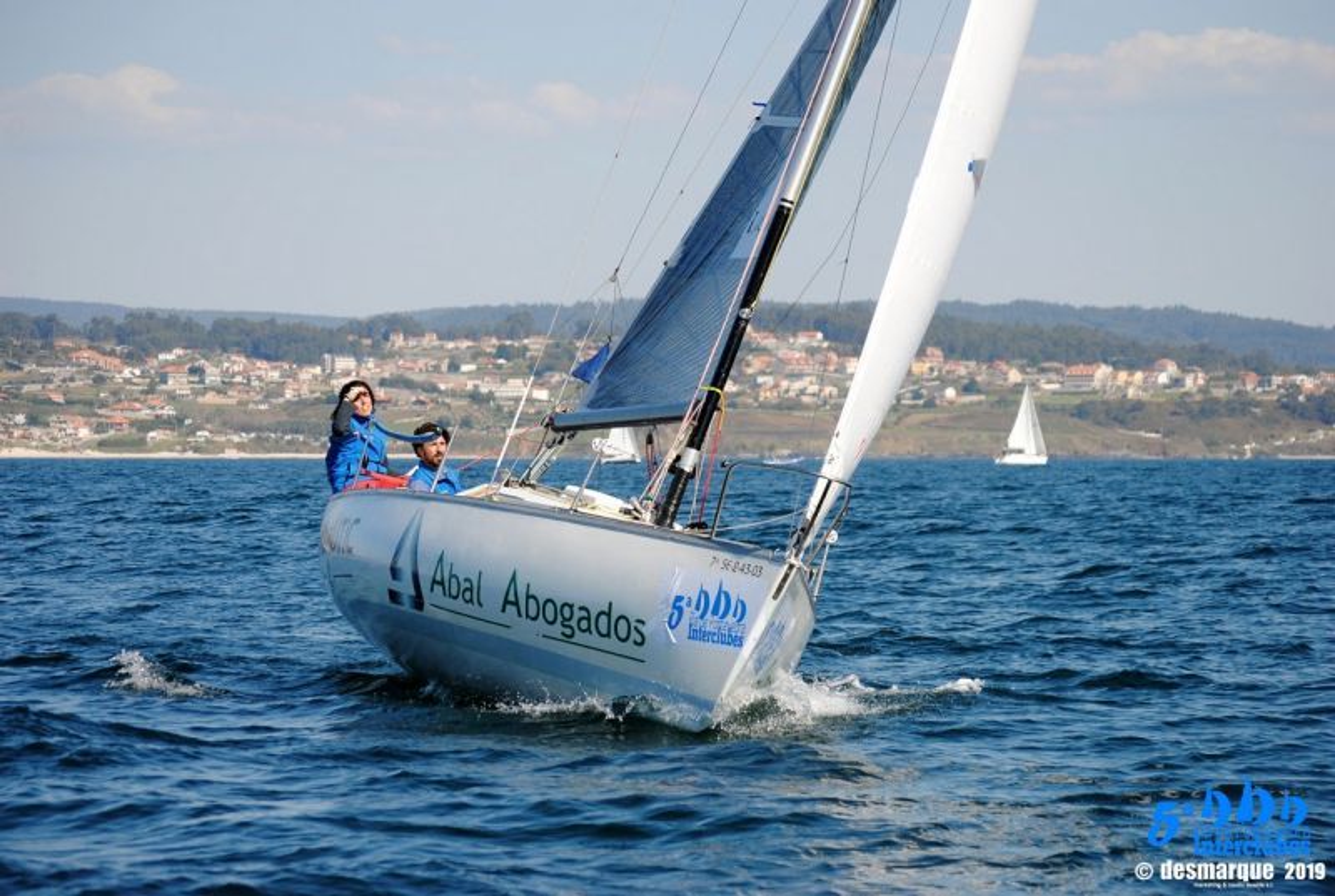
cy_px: 448
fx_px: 5016
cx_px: 668
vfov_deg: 10.2
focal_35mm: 135
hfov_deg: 15.2
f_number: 5.6
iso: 100
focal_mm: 90
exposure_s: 1/500
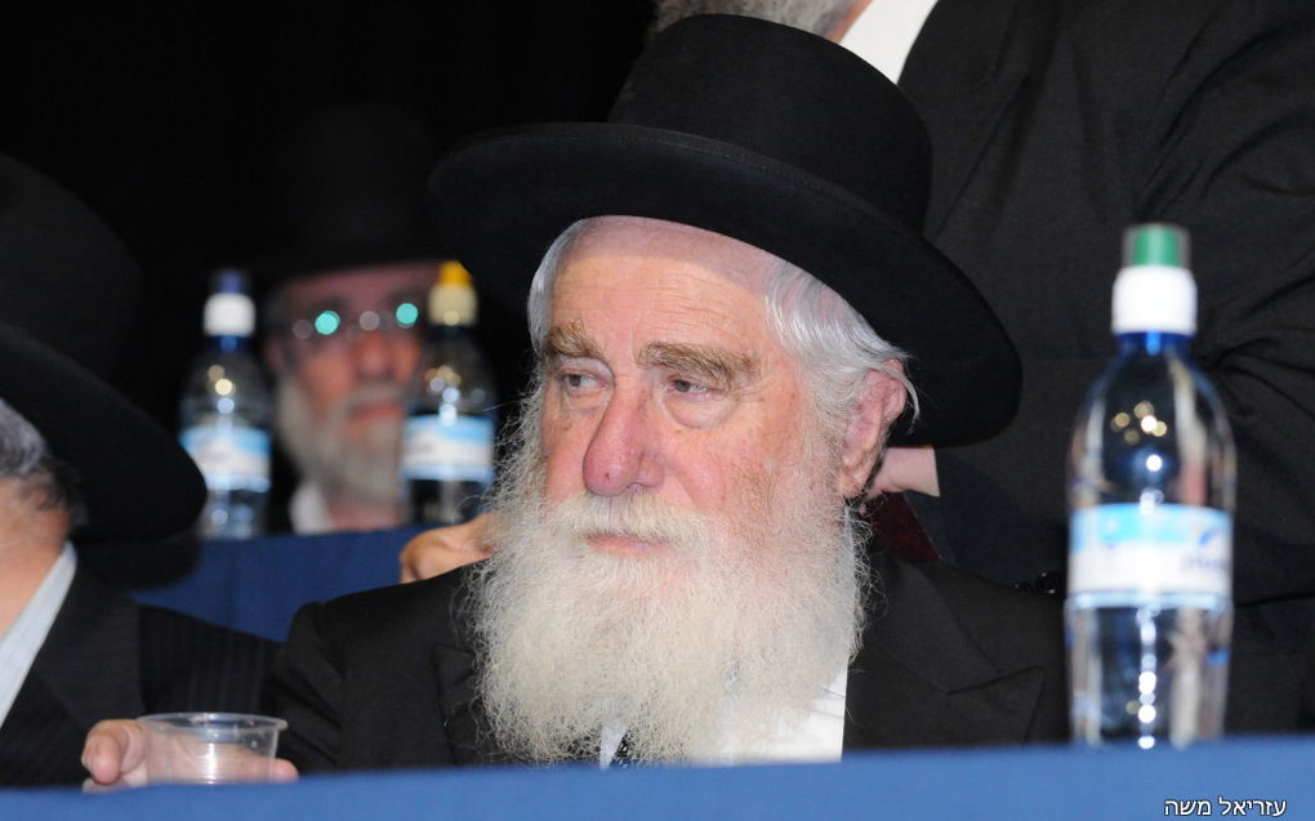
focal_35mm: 184
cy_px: 407
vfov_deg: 7.1
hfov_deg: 11.4
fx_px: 6593
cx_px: 659
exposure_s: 1/250
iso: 2000
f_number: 5.6
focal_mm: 120
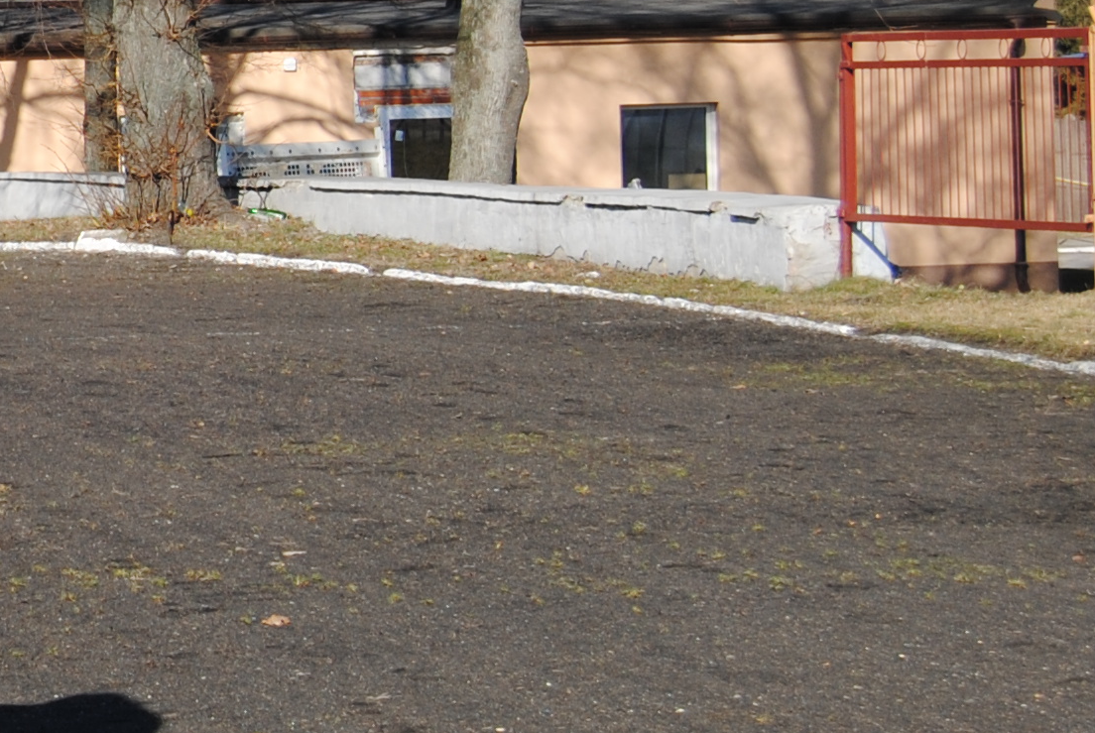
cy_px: 9
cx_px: -764
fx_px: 6090
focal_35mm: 200
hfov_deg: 9.8
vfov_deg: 6.9
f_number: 8
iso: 100
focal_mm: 38
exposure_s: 1/250
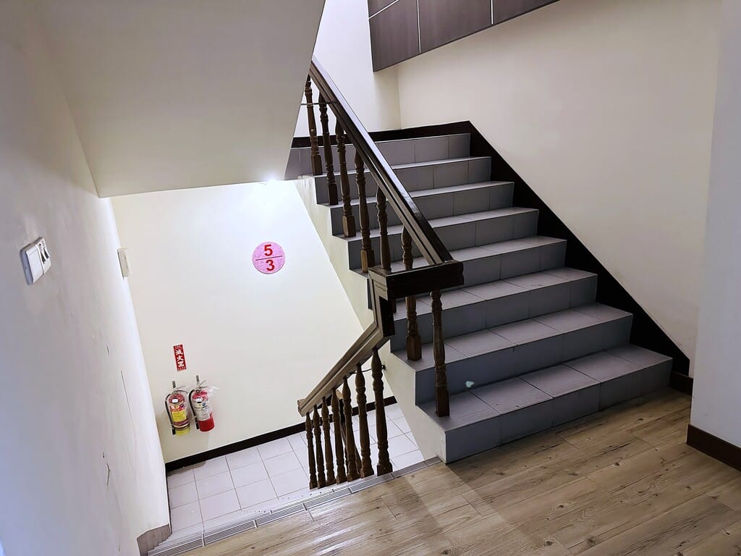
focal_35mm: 24
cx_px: 370
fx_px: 514
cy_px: 278
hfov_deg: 71.6
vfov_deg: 56.8
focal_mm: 6.86
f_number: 1.78
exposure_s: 1/60
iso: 500
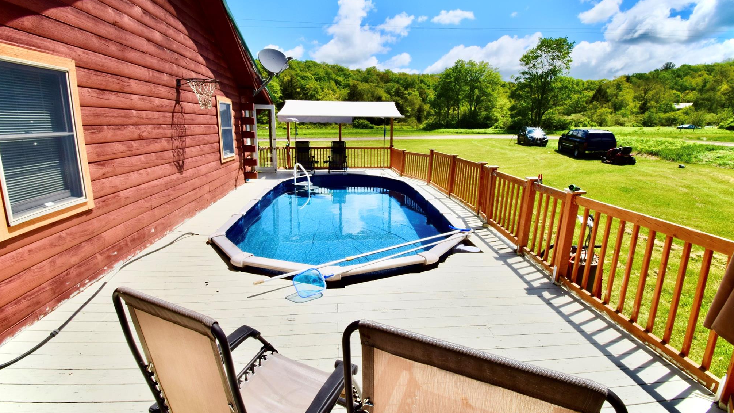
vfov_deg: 66.9
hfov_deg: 99.4
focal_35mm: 16
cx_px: 366
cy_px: 187
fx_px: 311
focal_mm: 10
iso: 180
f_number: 22
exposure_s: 1/125
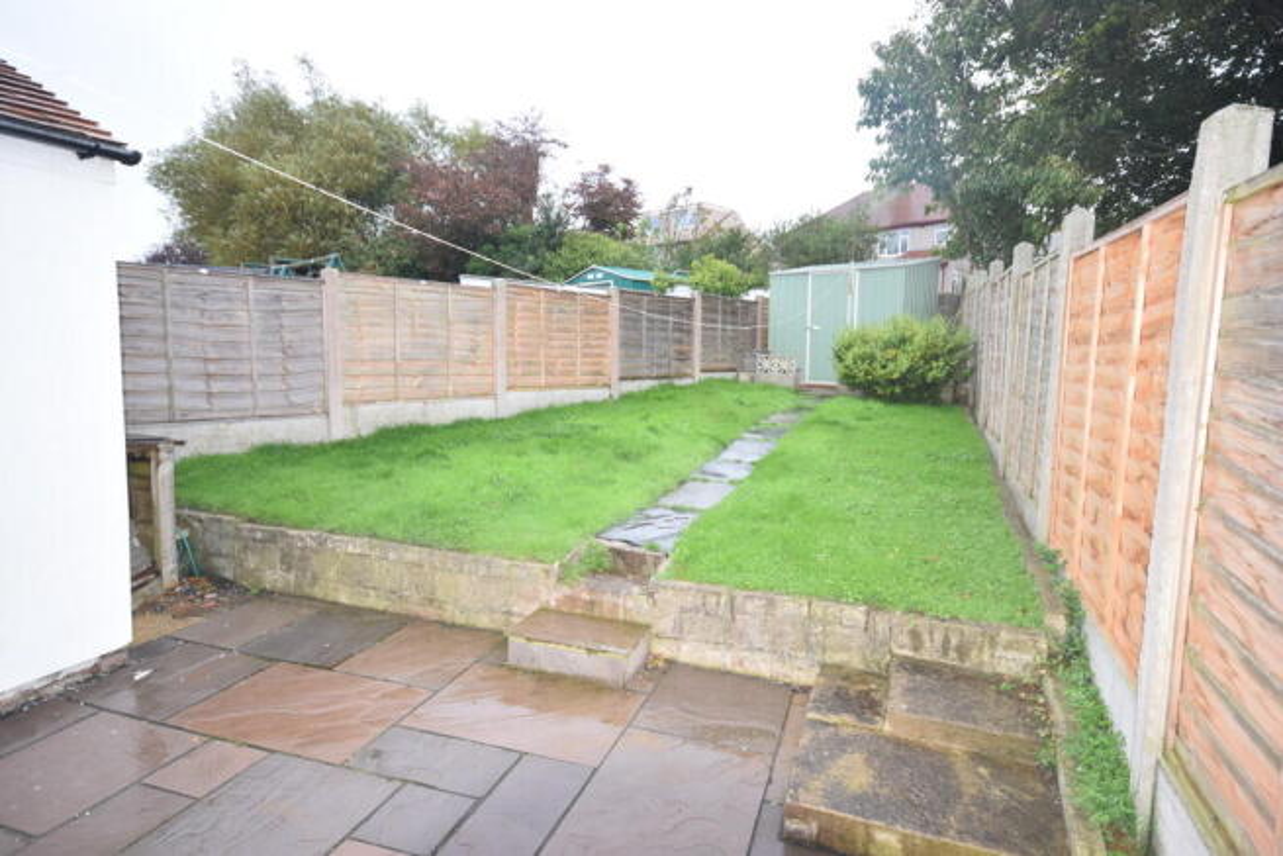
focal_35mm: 20
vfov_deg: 63.2
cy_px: 428
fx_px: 695
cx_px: 642
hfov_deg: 85.4
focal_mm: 13
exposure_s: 1/125
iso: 800
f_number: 5.6
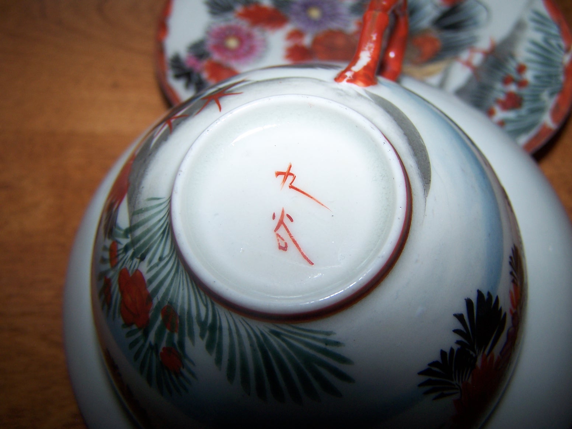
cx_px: 286
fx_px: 628
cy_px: 214
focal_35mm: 38
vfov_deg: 37.7
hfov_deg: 49.0
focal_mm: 6.3
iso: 80
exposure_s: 1/60
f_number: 2.8
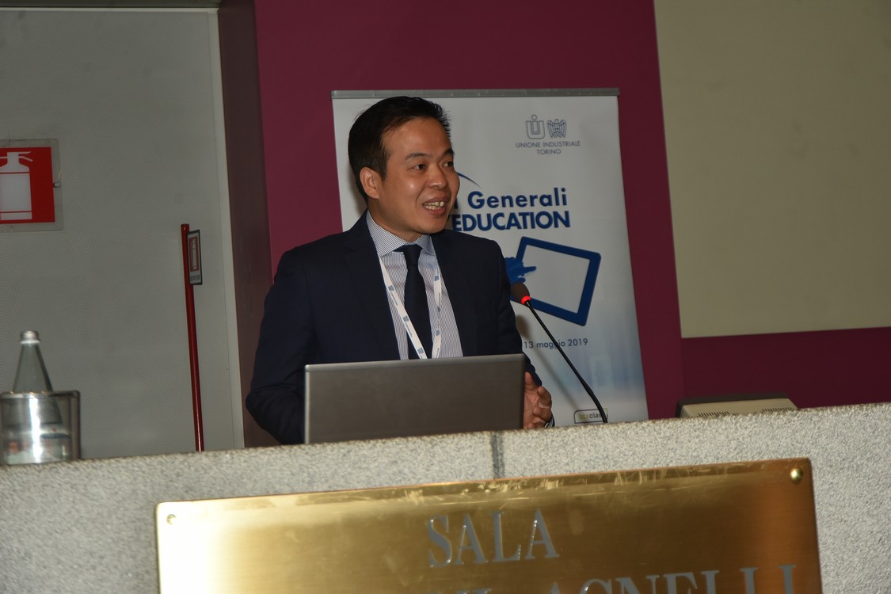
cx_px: 446
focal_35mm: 78
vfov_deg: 17.5
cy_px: 297
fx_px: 1930
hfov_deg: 26.0
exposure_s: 1/200
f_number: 5.3
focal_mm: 78
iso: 640
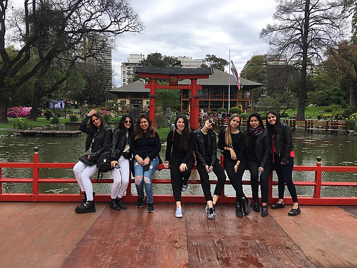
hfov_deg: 61.7
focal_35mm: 29
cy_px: 134
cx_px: 178
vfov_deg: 48.2
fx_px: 299
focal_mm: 4.15
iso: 25
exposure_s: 1/927
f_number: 2.2
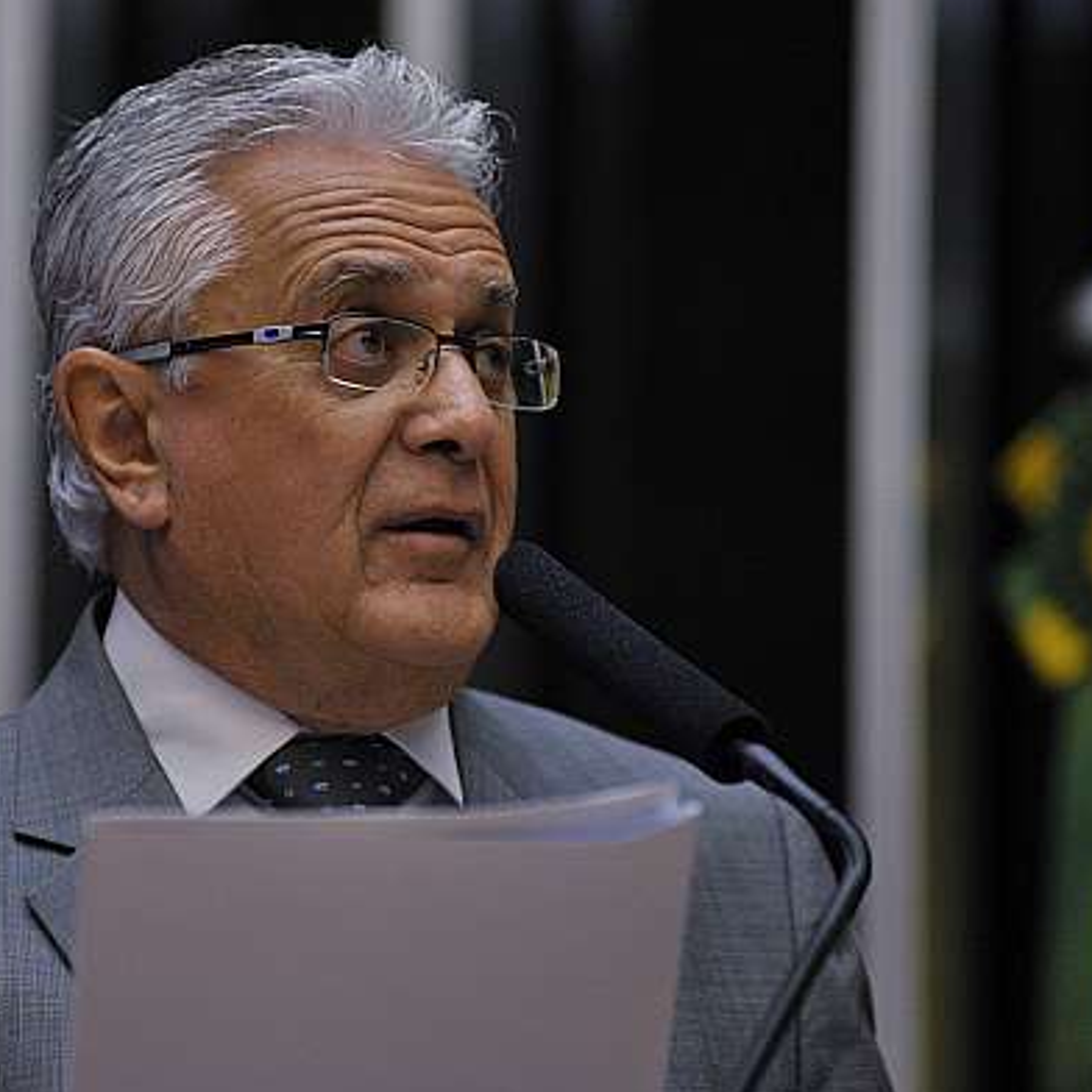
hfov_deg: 6.0
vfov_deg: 6.0
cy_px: 483
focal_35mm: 291
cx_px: 320
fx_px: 10386
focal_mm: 200
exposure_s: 1/160
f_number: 3.2
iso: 1600
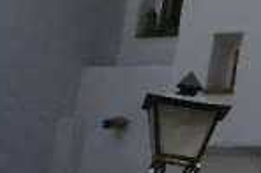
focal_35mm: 206
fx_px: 1490
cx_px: 575
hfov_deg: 9.2
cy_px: -81
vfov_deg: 6.6
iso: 640
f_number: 14
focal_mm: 38
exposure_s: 1/800
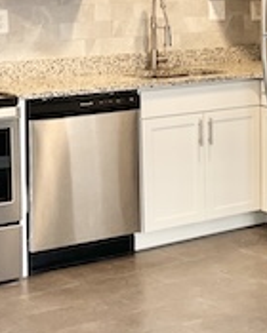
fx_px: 1146
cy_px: 17
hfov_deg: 12.2
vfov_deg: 16.3
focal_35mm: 116
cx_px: 477
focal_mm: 5.1
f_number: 1.6
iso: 80
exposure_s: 1/60
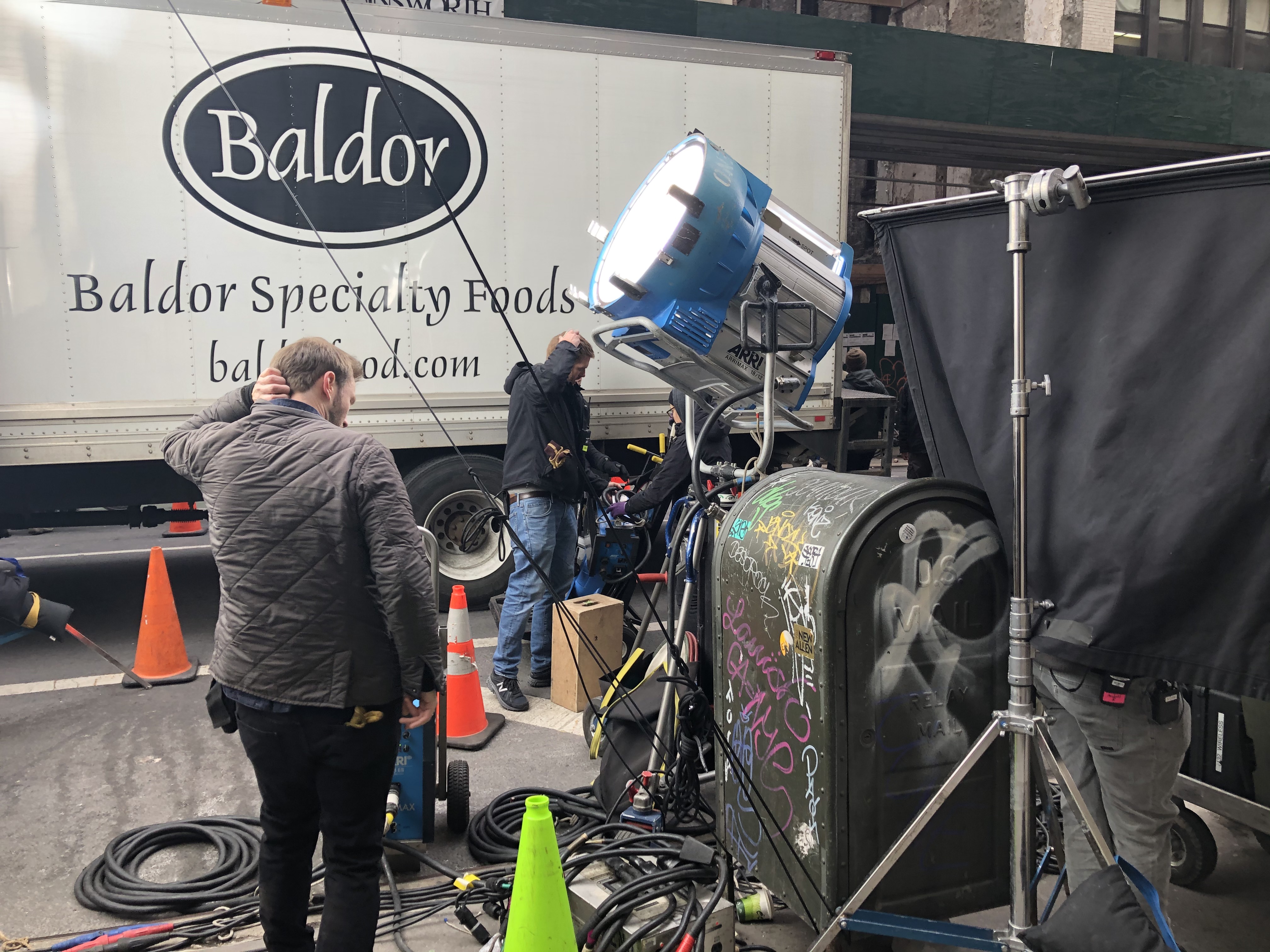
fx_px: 1027
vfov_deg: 49.7
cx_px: 635
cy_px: 476
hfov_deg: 63.4
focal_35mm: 28
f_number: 1.8
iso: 32
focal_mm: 3.99
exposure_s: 1/150
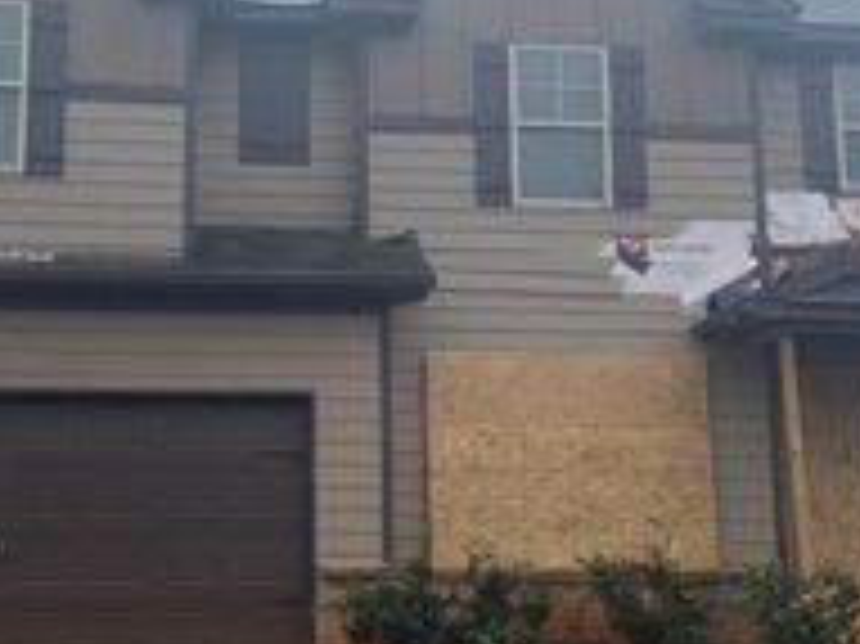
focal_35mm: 68
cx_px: 320
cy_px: 286
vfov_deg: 21.6
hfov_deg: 28.5
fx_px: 1688
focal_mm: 4.25
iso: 25
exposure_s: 1/722
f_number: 1.8
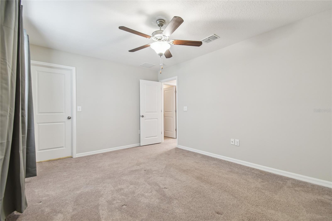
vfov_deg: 77.3
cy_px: 110
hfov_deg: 100.4
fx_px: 138
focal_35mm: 15
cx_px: 166
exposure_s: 1/2
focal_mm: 10
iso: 100
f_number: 7.1
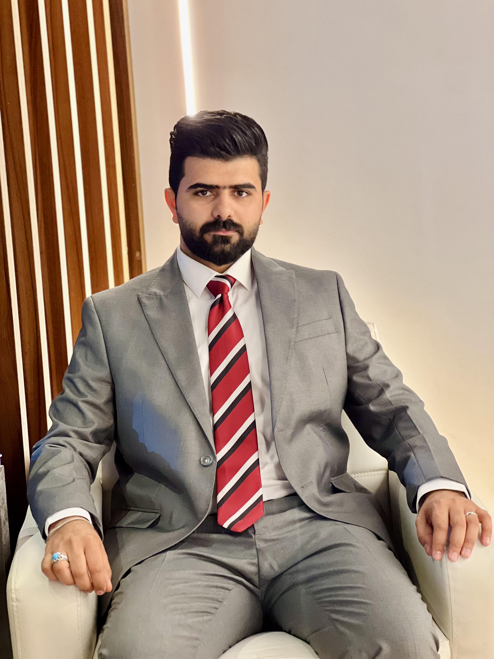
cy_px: 330
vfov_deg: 25.3
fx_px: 1465
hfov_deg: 19.1
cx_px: 247
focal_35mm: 77
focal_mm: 9
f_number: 2.8
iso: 400
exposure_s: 1/30
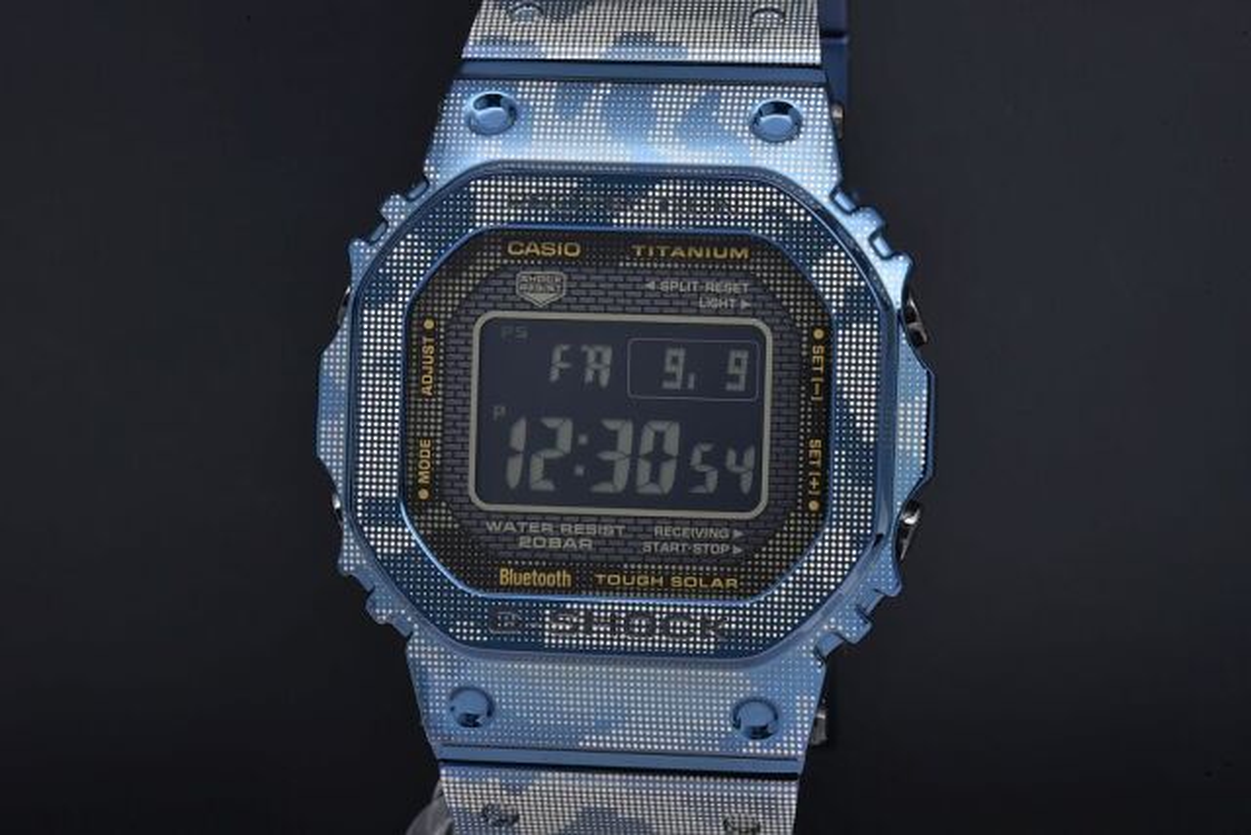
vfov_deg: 13.0
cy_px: 418
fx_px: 3649
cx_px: 626
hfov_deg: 19.5
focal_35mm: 105
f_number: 40
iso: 200
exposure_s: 1/5
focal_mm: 105
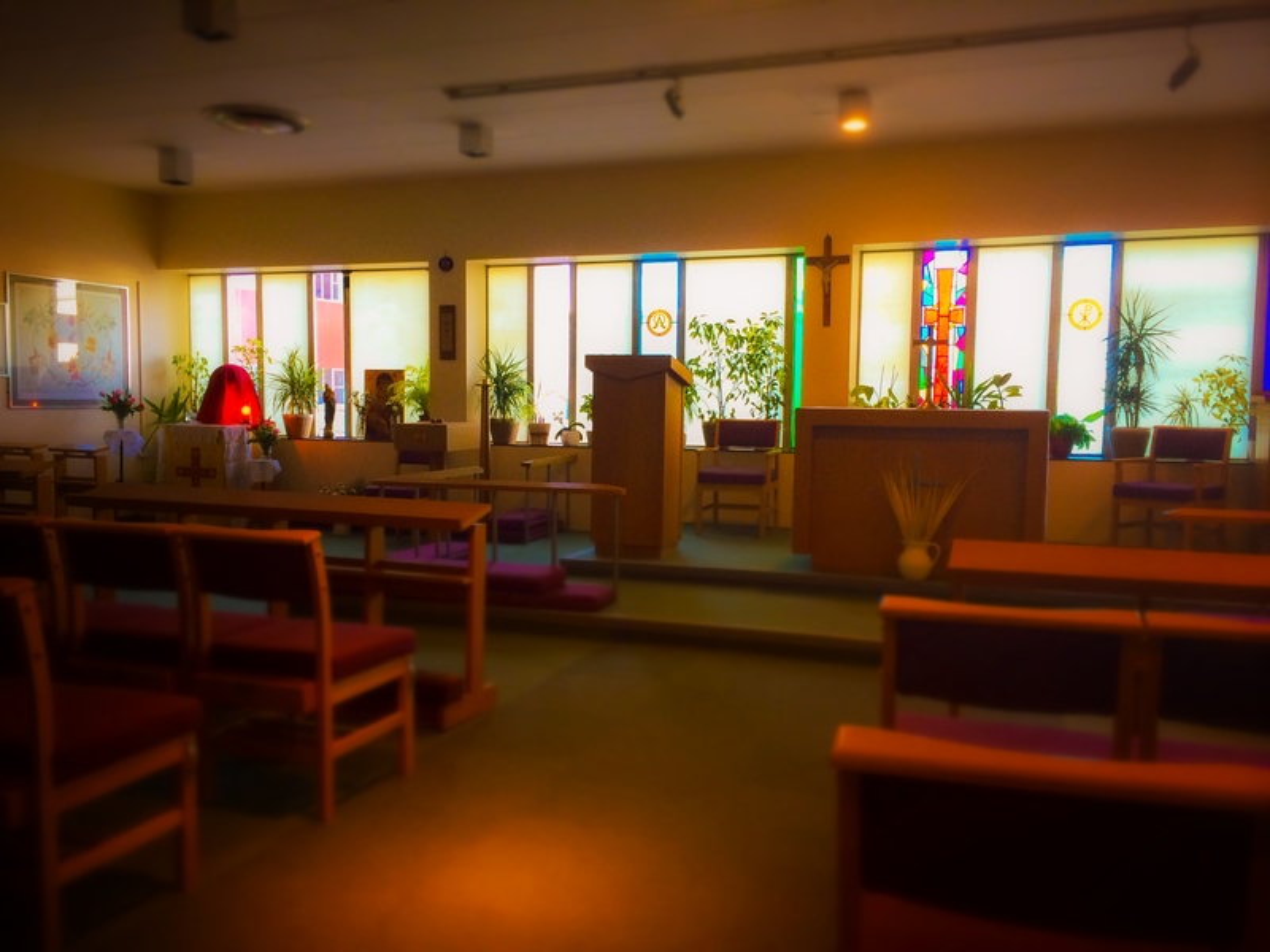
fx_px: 1101
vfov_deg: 46.8
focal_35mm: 30
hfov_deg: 60.0
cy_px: 476
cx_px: 635
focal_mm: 4.12
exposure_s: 1/30
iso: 40
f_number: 2.2
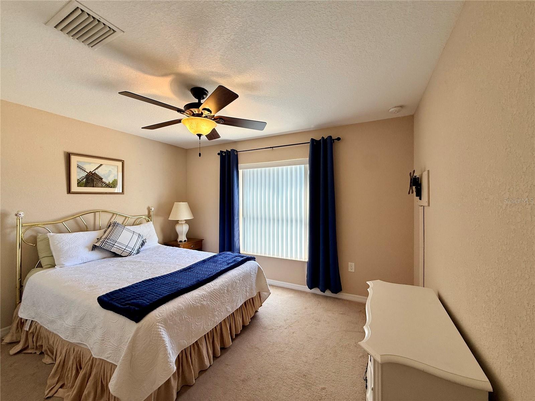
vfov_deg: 85.7
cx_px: 268
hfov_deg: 102.1
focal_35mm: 14
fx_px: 216
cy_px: 200
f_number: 2.2
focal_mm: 2.22
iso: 50
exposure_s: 1/142
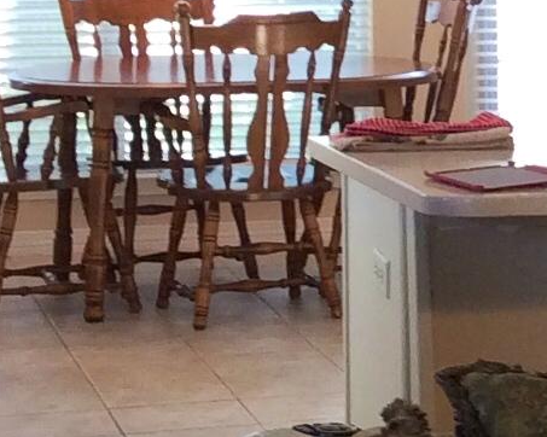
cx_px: 962
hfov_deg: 10.0
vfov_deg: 8.4
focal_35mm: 184
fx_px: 2978
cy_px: 159
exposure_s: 1/24
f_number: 2.4
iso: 50
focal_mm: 3.3
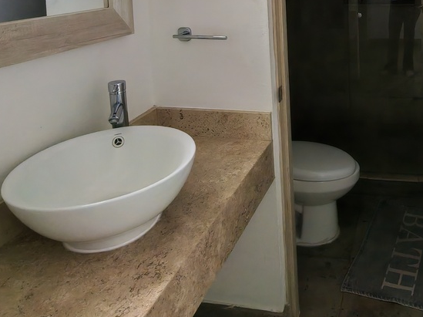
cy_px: 15
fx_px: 427
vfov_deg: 37.2
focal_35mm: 35
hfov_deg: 50.0
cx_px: 329
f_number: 2.2
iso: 50
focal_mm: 1.96
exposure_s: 1/230
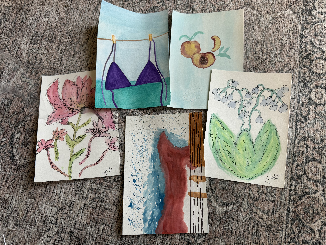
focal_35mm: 24
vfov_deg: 56.8
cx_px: 163
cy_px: 122
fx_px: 226
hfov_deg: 71.6
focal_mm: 6.76
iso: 160
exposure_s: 1/60
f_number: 1.78
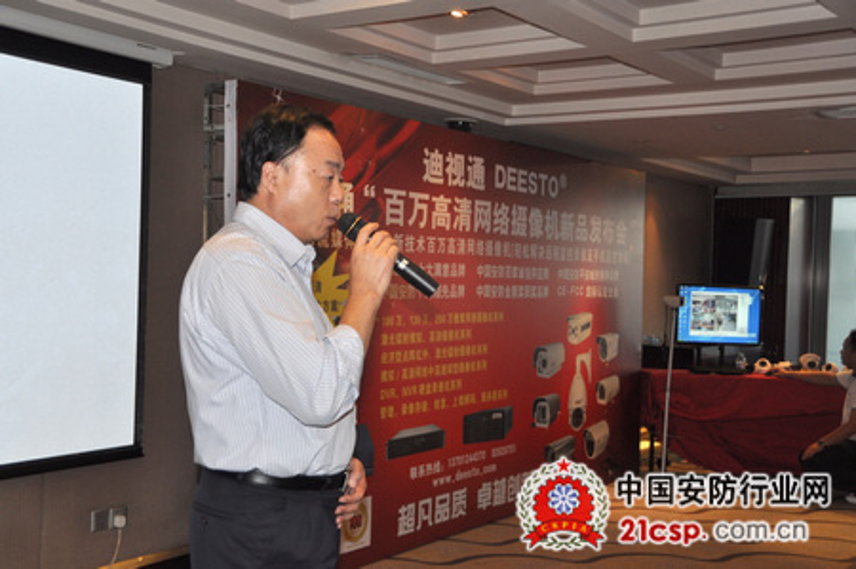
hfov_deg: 42.4
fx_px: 1104
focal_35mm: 46
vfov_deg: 28.9
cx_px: 428
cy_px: 284
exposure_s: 1/60
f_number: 4
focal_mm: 31
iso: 400
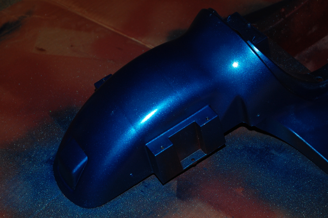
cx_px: 164
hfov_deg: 27.0
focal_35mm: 75
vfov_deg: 18.1
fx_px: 683
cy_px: 109
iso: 400
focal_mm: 50
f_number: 4.5
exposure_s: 1/60
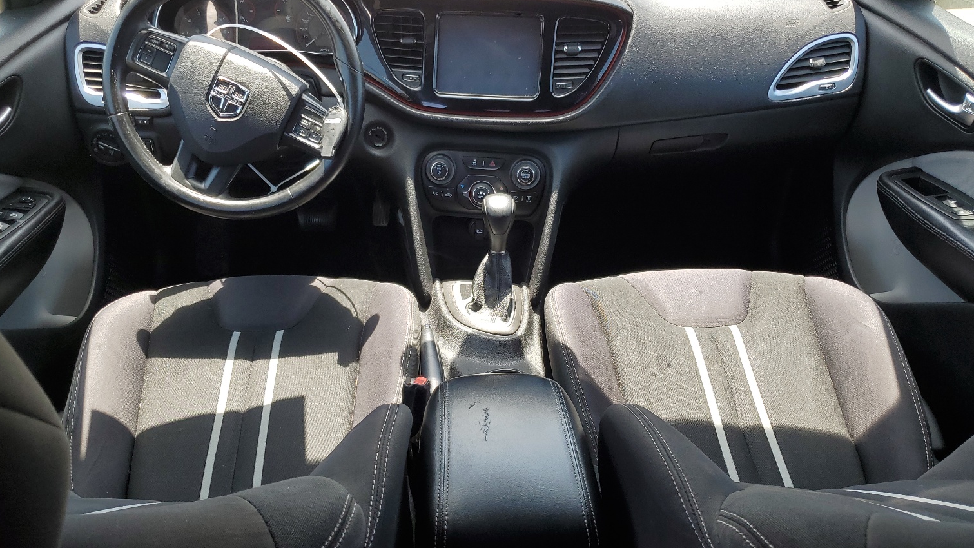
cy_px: 298
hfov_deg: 64.3
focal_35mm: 30
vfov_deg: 38.9
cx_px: 479
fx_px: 775
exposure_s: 1/312
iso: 50
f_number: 1.5
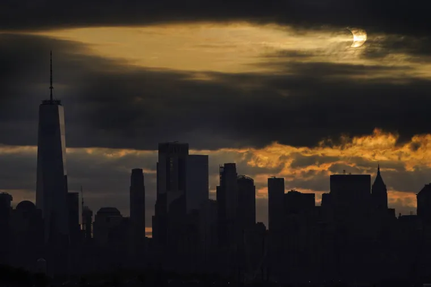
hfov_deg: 10.9
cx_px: 216
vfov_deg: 7.3
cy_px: 144
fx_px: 2263
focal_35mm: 189
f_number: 5.6
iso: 100
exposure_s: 1/3000
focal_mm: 189
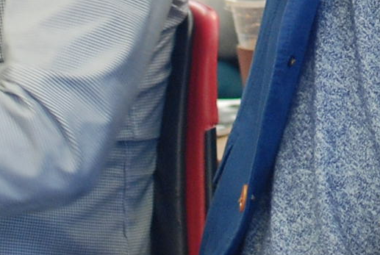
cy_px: -434
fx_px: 4442
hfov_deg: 4.8
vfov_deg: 3.2
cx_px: 675
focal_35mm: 420
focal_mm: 50
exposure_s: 1/60
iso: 400
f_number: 2
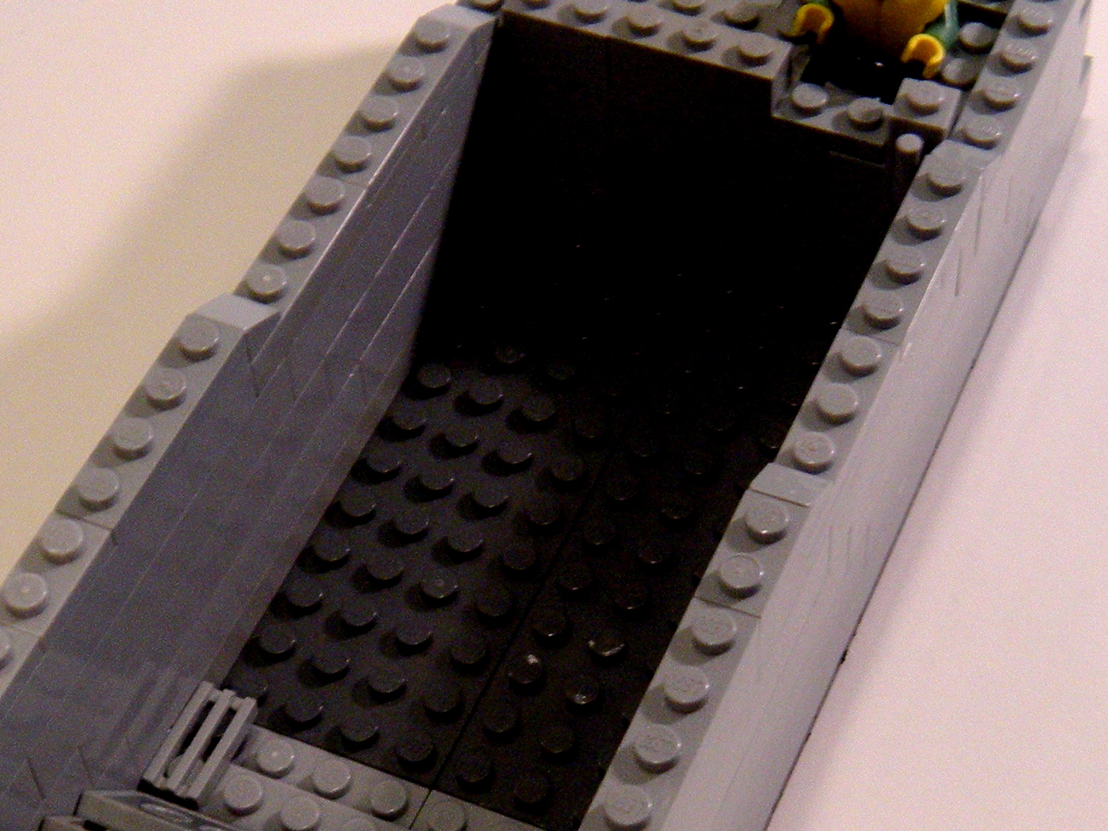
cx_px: 511
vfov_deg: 29.1
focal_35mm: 50
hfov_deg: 38.2
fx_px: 1601
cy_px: 490
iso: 138
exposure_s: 1/55.2
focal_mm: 5.9
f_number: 3.8
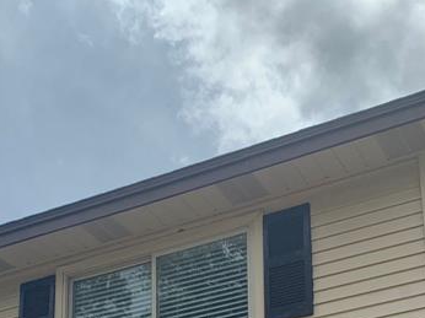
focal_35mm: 77
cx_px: 173
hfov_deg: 25.3
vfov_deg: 17.8
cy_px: 422
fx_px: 945
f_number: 1.8
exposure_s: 1/2833
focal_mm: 4.25
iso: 25
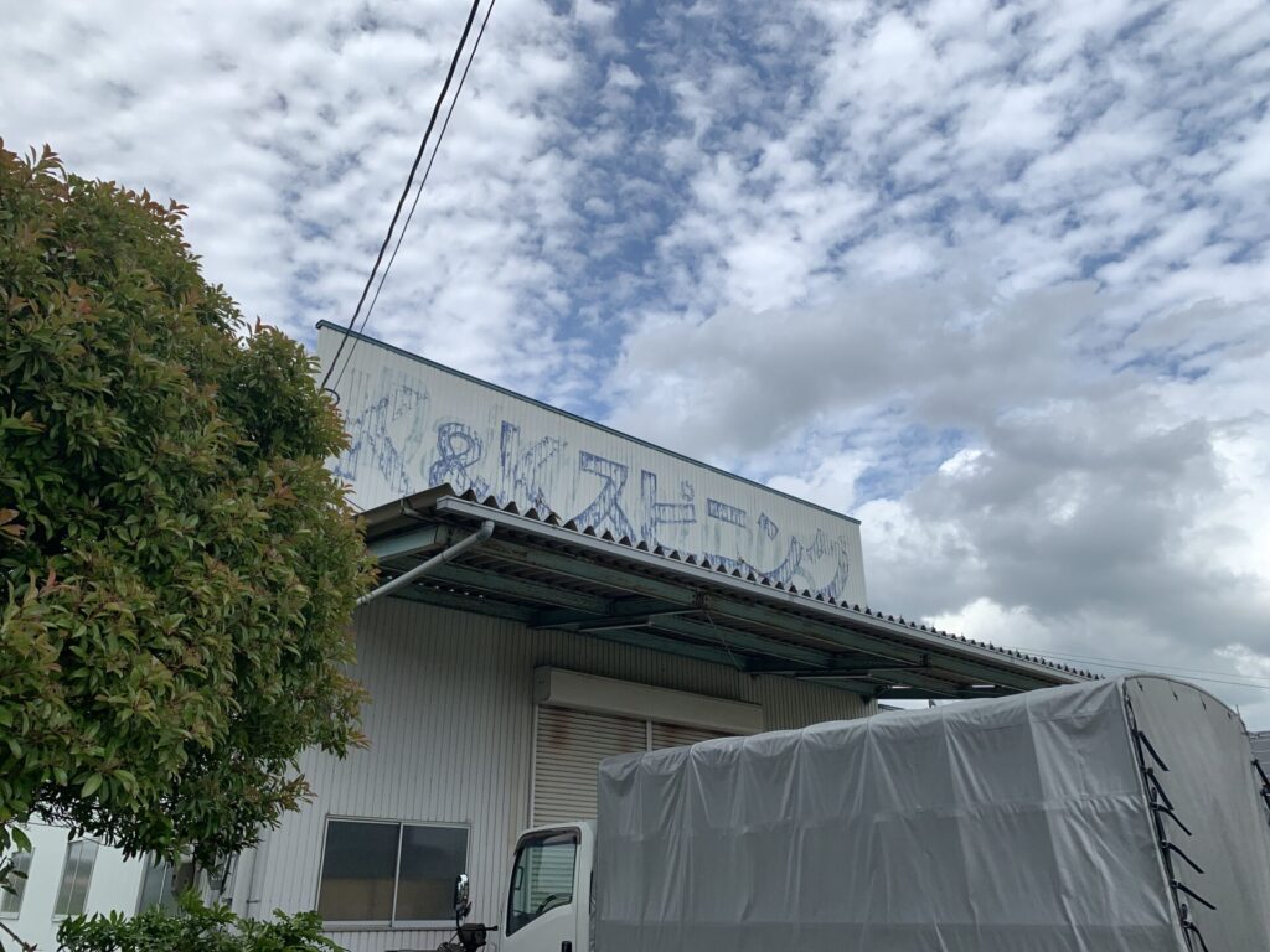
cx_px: 635
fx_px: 954
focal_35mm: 26
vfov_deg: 53.1
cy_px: 476
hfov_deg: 67.3
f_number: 1.8
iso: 25
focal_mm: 4.25
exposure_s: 1/3937
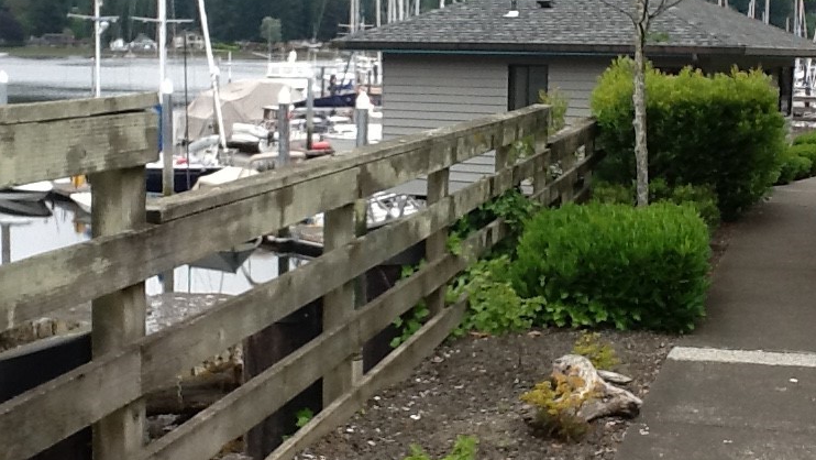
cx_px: 492
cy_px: 162
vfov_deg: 19.4
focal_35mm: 62
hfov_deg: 33.7
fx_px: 1342
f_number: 2.4
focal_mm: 2.03
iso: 40
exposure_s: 1/281
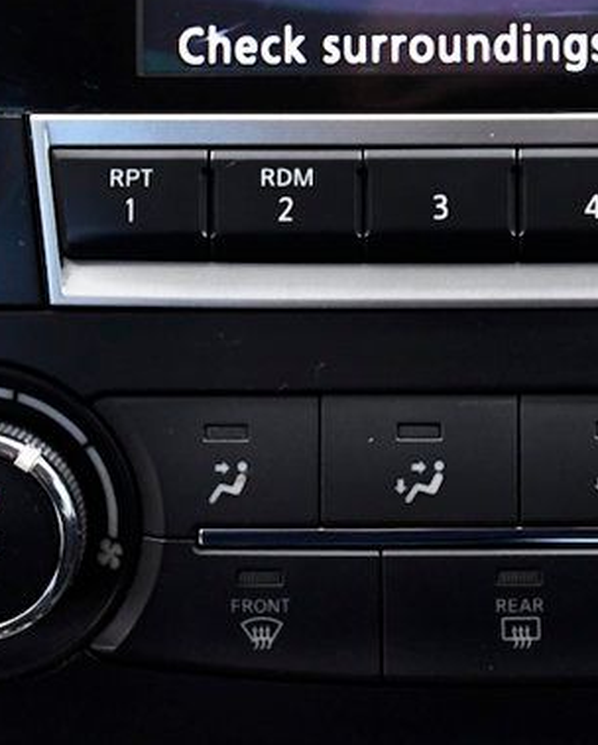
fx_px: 3357
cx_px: 541
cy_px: 146
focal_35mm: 152
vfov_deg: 12.6
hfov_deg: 10.1
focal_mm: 40
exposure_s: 1/100
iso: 2500
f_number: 5
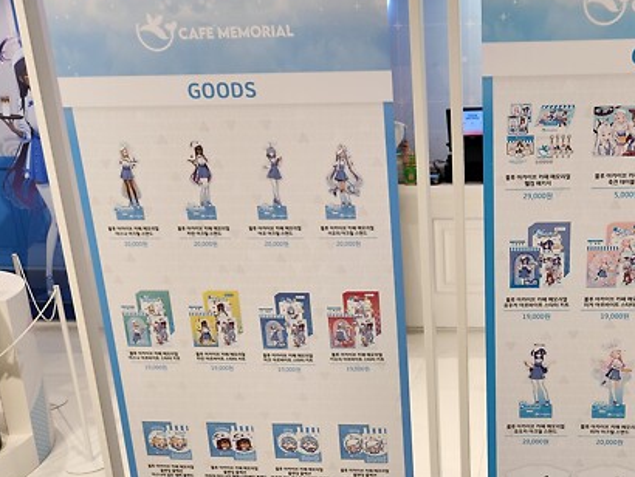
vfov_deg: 38.4
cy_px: 309
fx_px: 679
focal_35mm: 37
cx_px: 480
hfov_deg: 48.1
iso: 64
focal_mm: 5.4
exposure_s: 1/120
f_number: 1.8
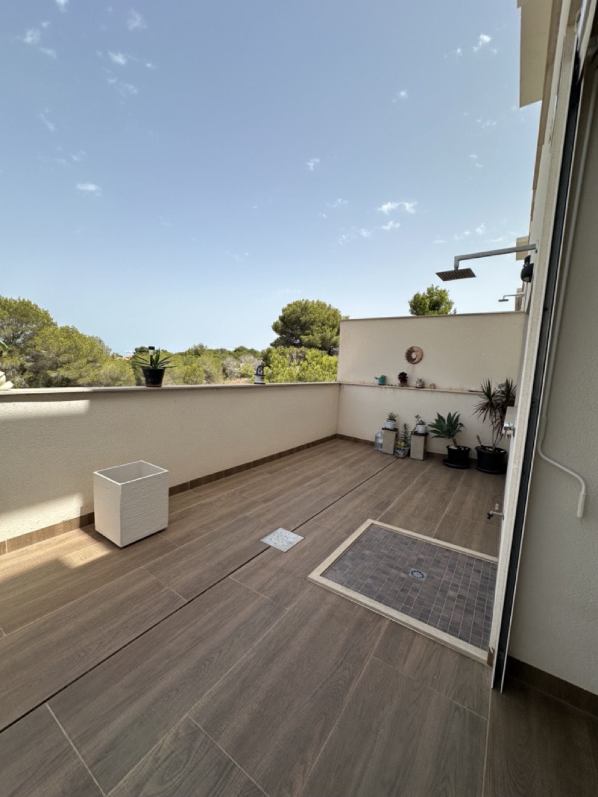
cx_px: 299
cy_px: 398
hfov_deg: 85.7
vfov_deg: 102.1
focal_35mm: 14
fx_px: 322
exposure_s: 1/1490
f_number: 2.2
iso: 50
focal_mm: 2.22
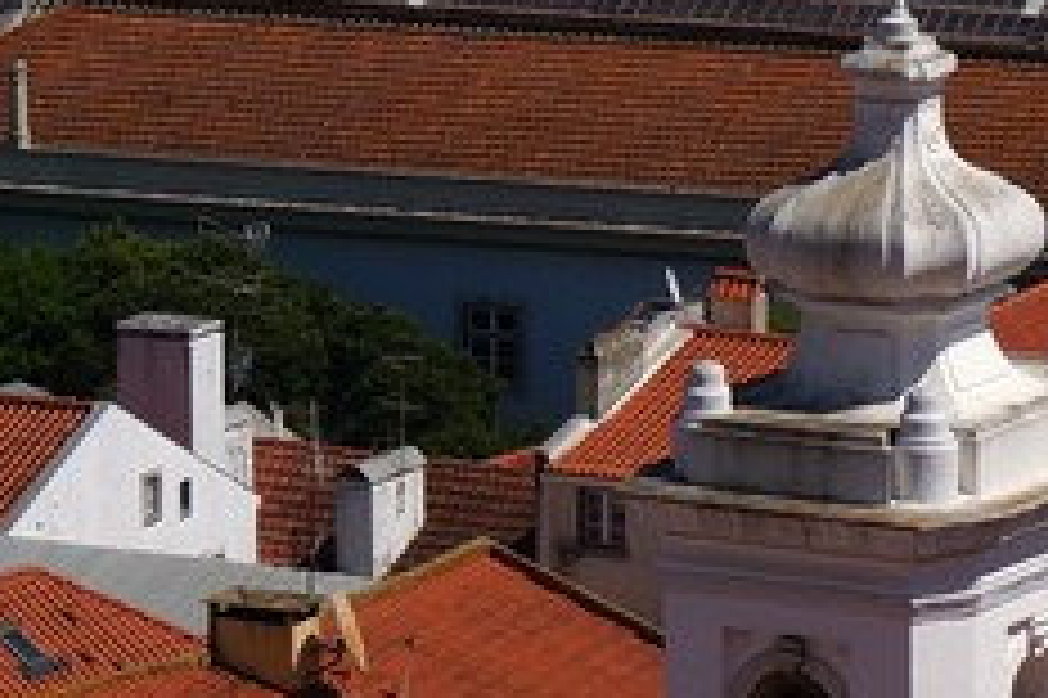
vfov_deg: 4.2
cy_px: 1527
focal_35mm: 325
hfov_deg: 6.3
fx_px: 9454
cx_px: 378
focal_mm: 42
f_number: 9
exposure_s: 1/640
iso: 100
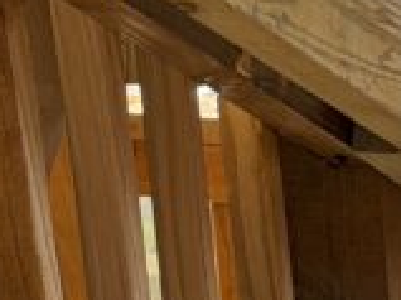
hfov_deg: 6.4
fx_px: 3577
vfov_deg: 4.8
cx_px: 545
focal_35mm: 309
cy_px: 418
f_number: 1.78
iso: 100
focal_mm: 6.76
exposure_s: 1/895
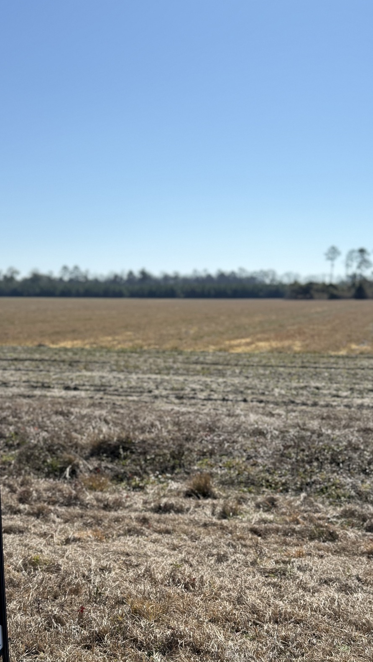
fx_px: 668
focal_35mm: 38
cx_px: 201
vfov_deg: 51.8
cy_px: 439
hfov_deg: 31.2
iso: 125
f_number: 1.78
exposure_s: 1/4405
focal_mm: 6.76
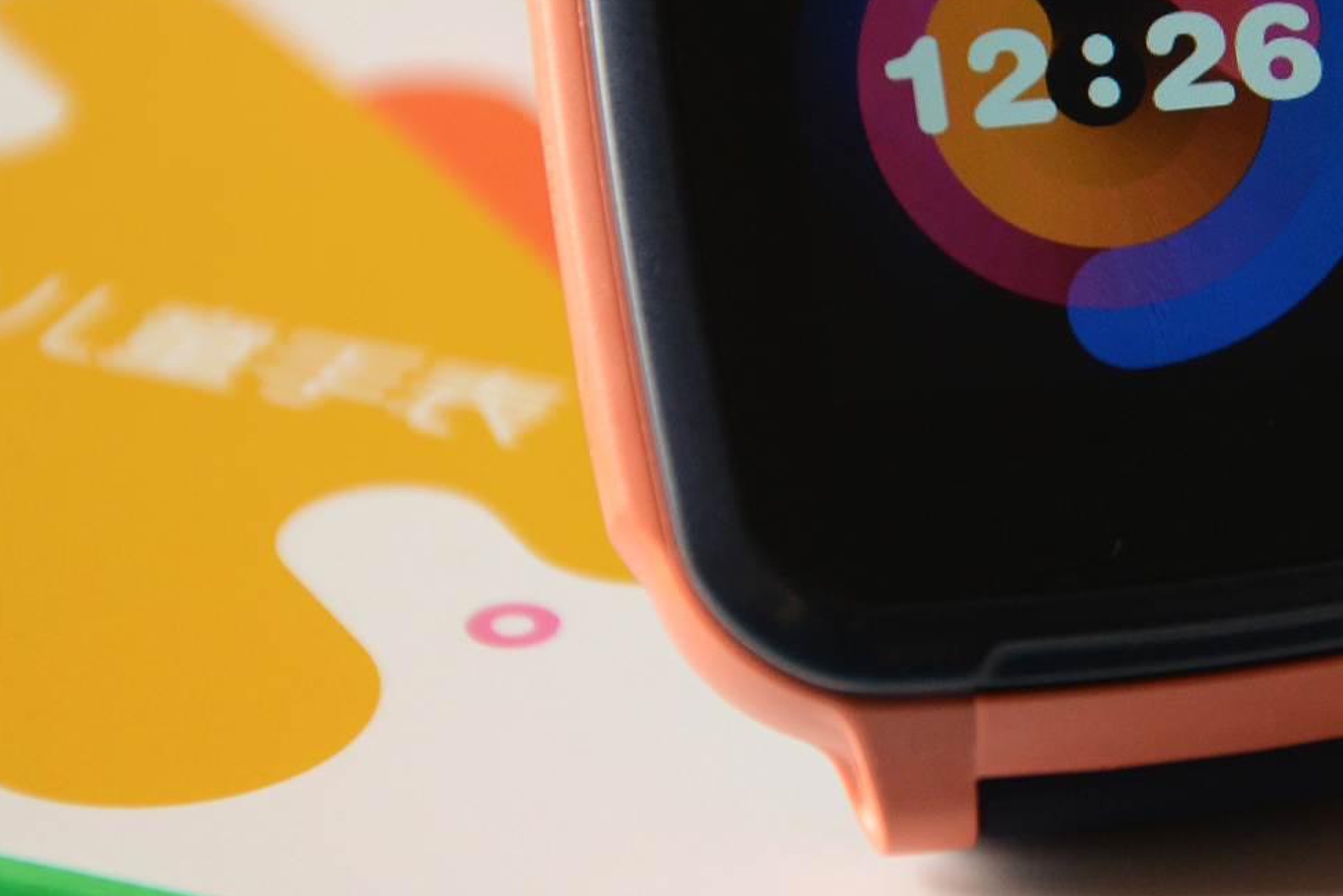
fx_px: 12089
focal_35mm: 324
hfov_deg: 6.3
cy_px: 109
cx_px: 1221
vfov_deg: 4.2
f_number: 5.6
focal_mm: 105
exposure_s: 1/125
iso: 800
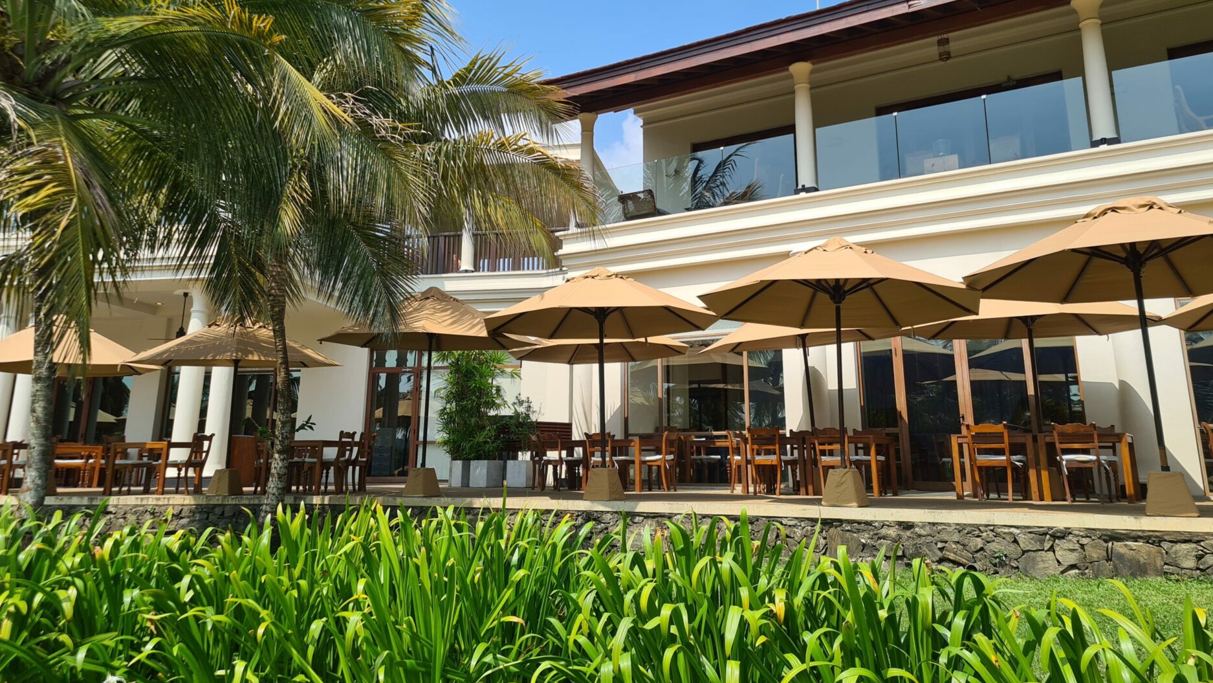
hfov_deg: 66.1
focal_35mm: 29
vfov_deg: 39.7
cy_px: 221
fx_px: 933
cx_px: 617
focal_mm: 5.4
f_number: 1.8
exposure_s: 1/2328
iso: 50
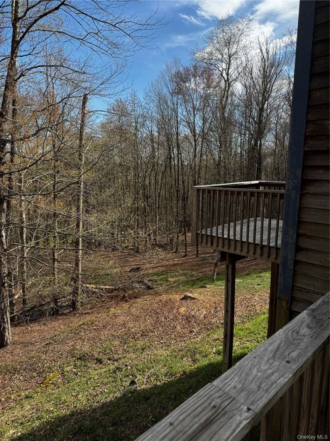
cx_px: 165
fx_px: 305
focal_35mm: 24
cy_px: 220
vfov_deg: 71.6
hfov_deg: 56.8
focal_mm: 6.76
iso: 80
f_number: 1.78
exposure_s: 1/2174
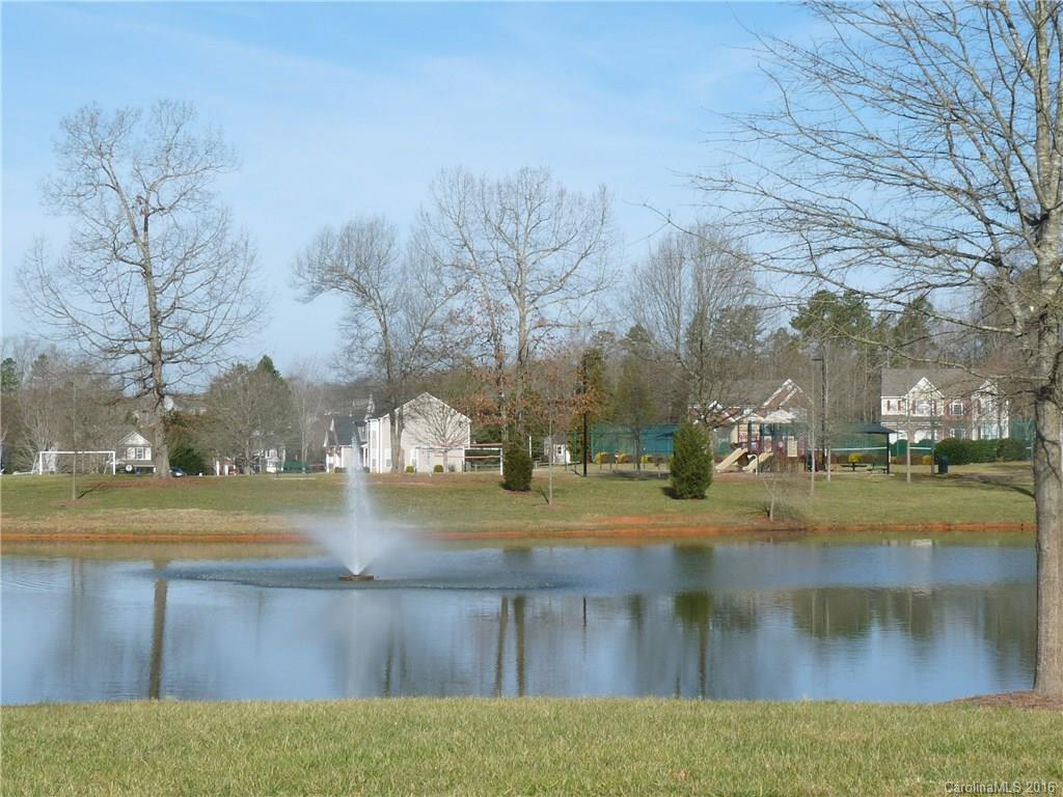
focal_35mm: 72
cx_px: 532
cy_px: 398
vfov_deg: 20.4
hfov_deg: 27.0
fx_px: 2211
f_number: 6.3
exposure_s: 1/400
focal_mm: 9
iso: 100
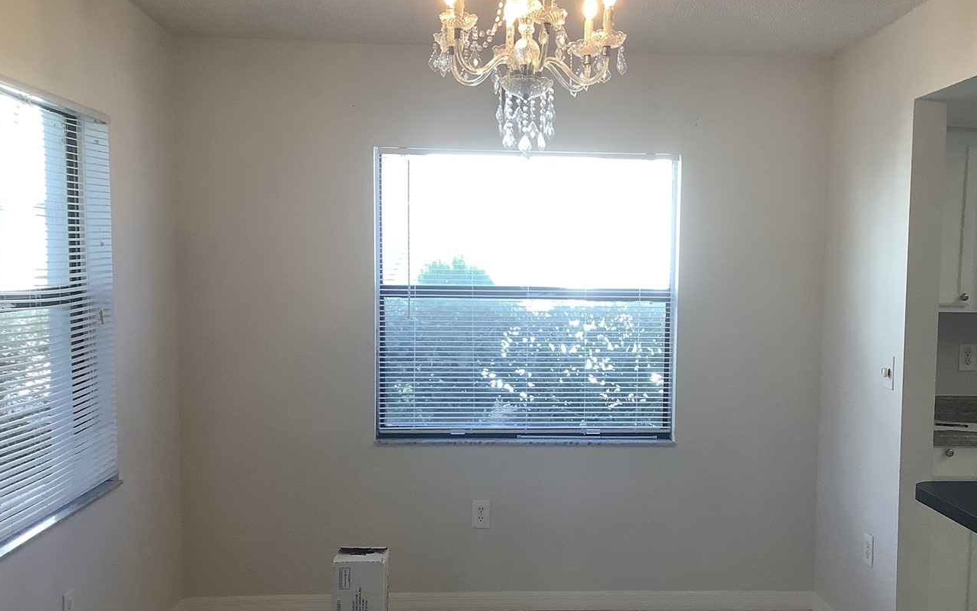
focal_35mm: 41
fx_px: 1092
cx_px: 581
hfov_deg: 48.0
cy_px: 376
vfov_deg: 31.1
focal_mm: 3.3
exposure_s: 1/120
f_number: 2.4
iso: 100
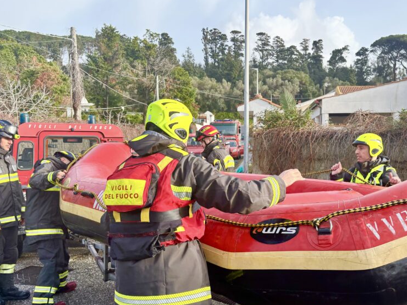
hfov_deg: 50.9
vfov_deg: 39.5
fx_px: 423
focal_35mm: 36
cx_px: 250
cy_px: 178
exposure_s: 1/707
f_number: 1.6
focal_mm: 5.96
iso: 50
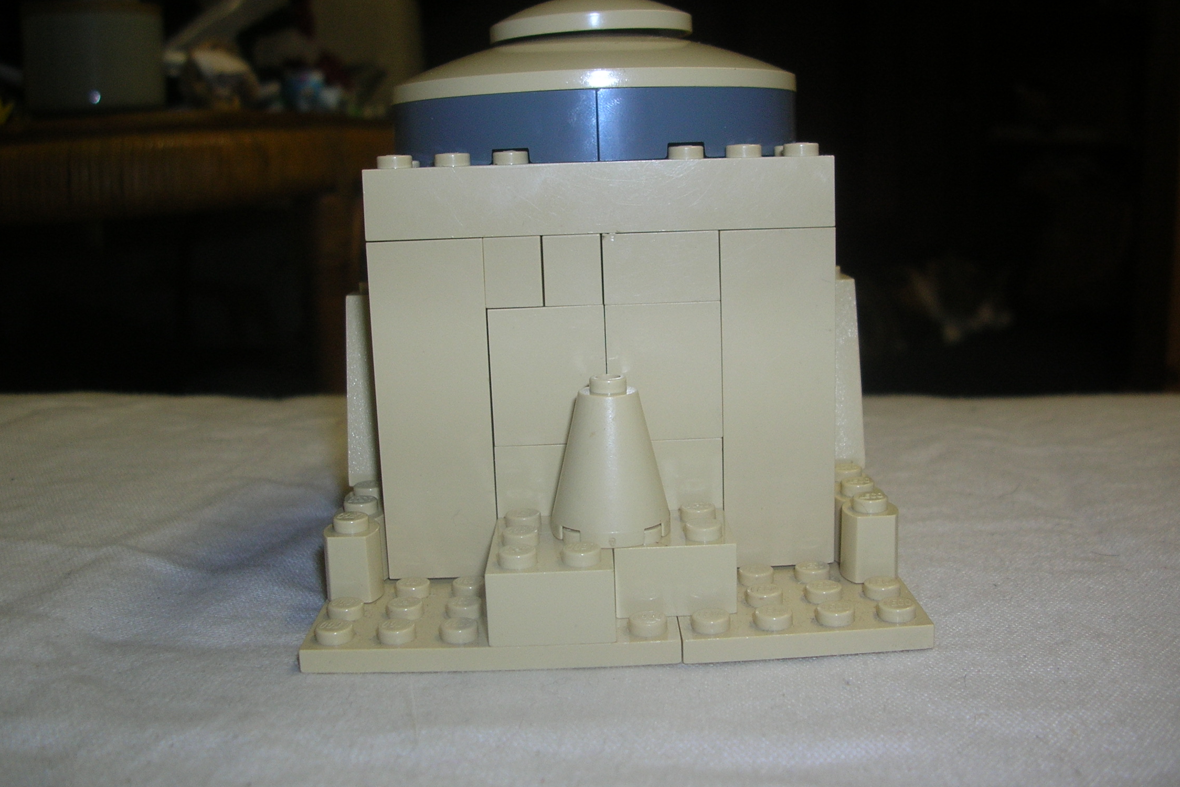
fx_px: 1213
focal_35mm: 37
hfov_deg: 51.9
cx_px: 597
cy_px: 375
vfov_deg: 35.9
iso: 50
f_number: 2.8
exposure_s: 1/60.1
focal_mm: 5.8
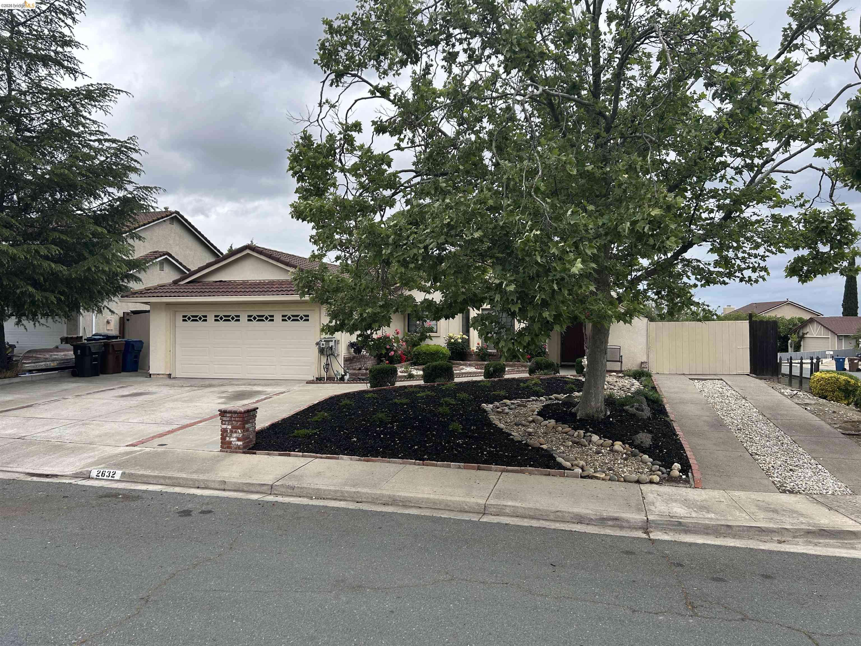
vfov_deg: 53.1
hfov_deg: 67.3
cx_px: 430
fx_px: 647
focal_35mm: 26
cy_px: 323
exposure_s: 1/2457
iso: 50
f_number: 1.5
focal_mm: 5.7
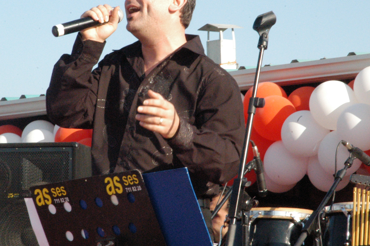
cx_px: 147
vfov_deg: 7.3
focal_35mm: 189
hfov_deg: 10.9
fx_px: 1941
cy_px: 84
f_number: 25
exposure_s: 1/180
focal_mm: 70
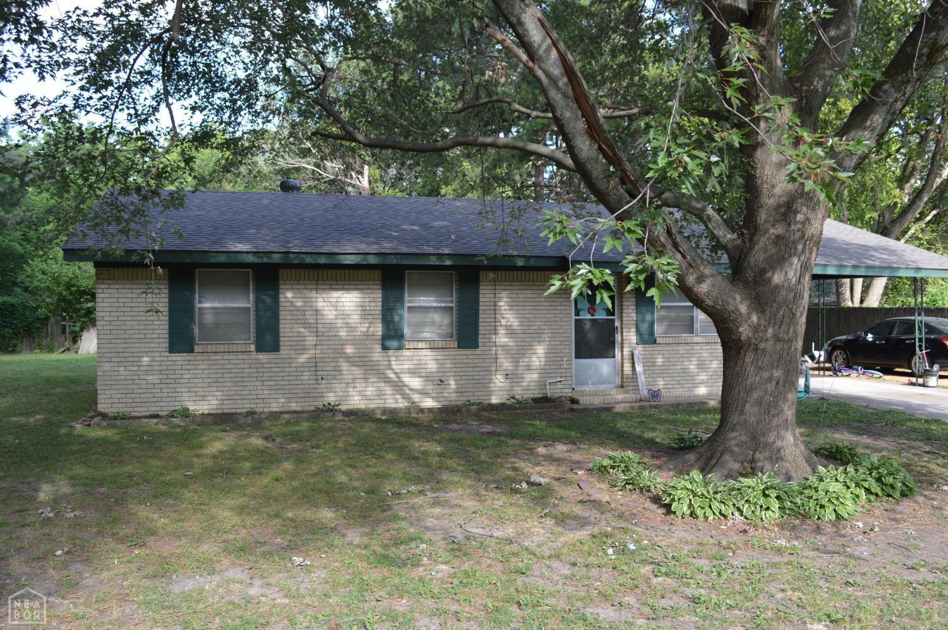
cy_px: 315
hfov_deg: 62.0
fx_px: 789
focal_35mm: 30
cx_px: 474
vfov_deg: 43.5
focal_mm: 20
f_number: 5.6
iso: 180
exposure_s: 1/125
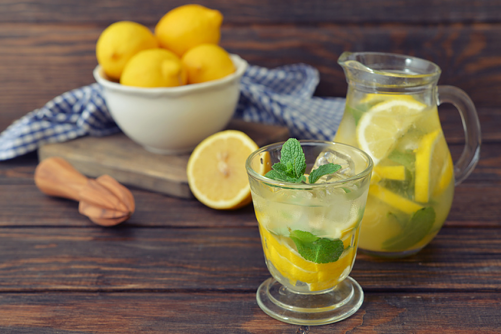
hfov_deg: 33.4
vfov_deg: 22.6
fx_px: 835
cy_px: 167
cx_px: 250
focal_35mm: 60
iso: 125
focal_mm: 60
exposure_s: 1/160
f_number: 7.1
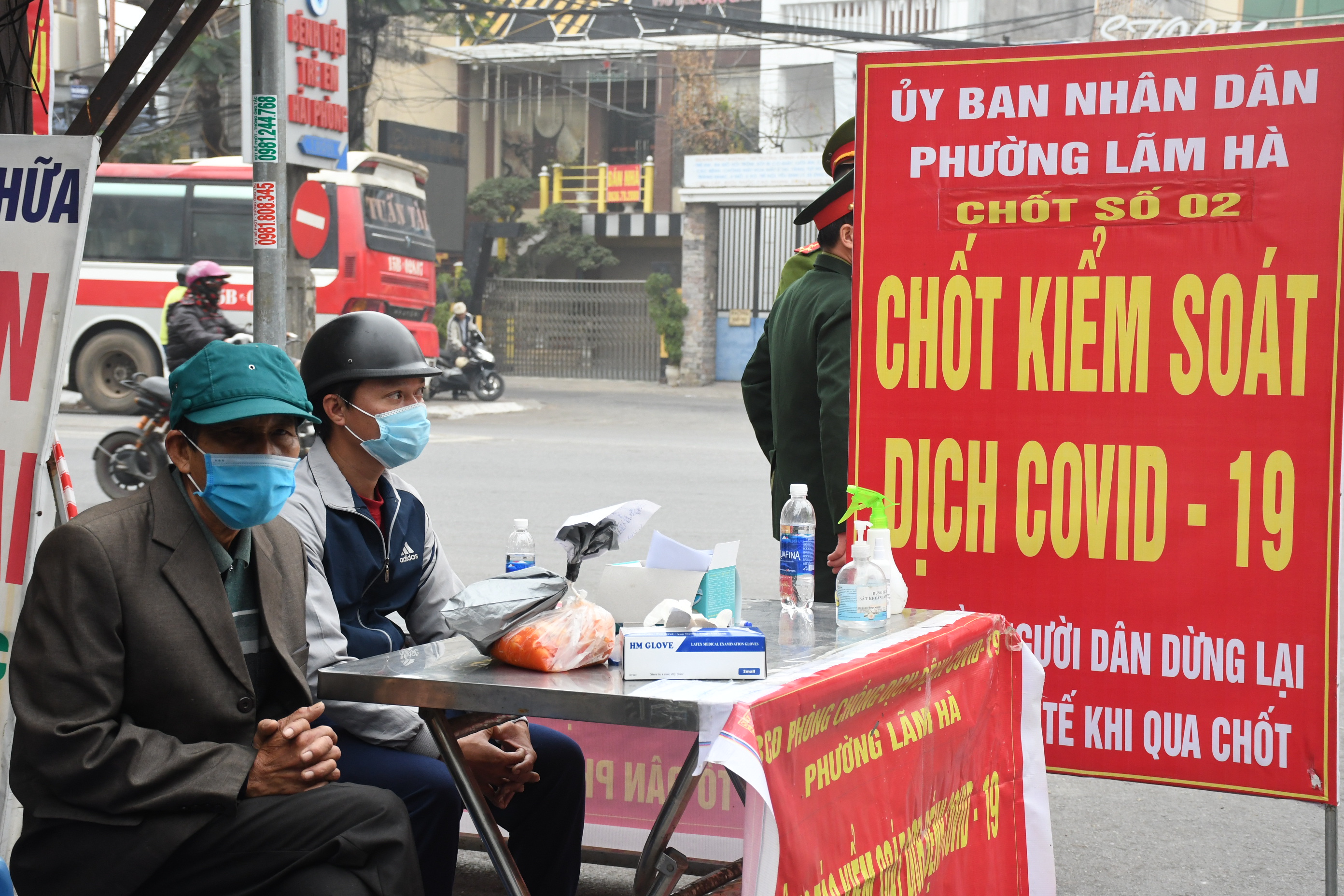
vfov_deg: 22.6
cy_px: 448
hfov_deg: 33.4
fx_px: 2240
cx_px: 672
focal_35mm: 60
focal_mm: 40
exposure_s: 1/200
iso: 1000
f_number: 6.3
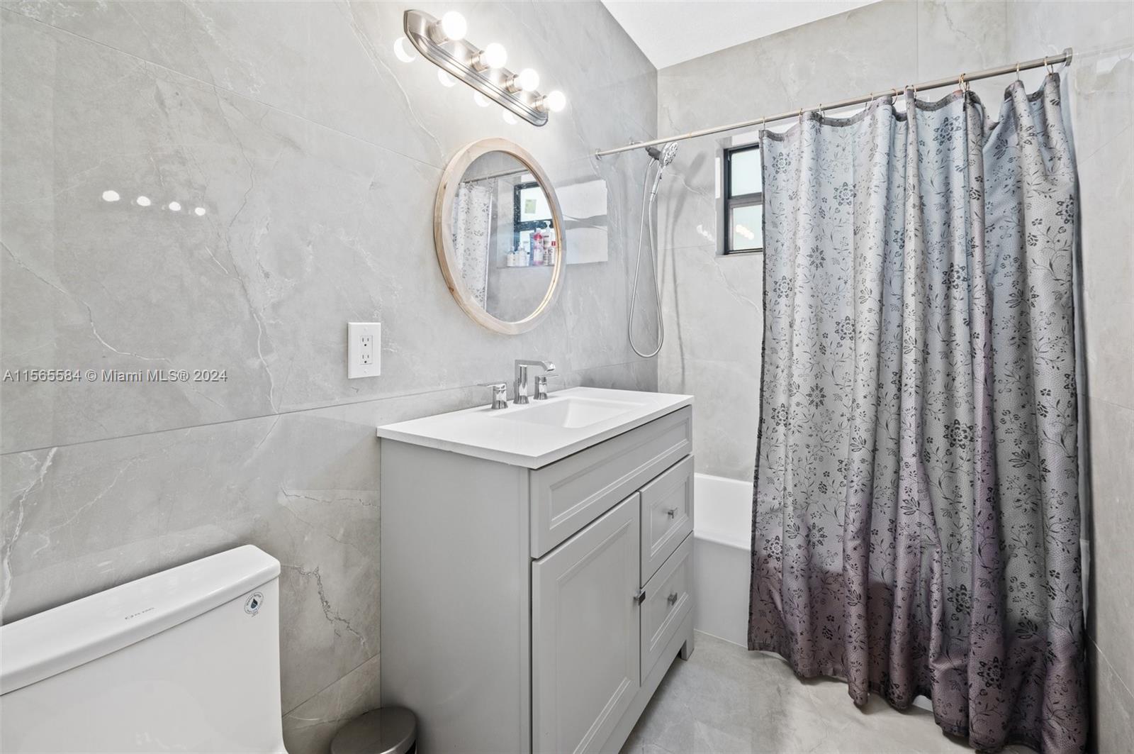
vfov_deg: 81.1
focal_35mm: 14
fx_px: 440
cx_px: 567
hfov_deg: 104.3
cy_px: 377
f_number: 8
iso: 200
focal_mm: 14
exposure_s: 1/2.5
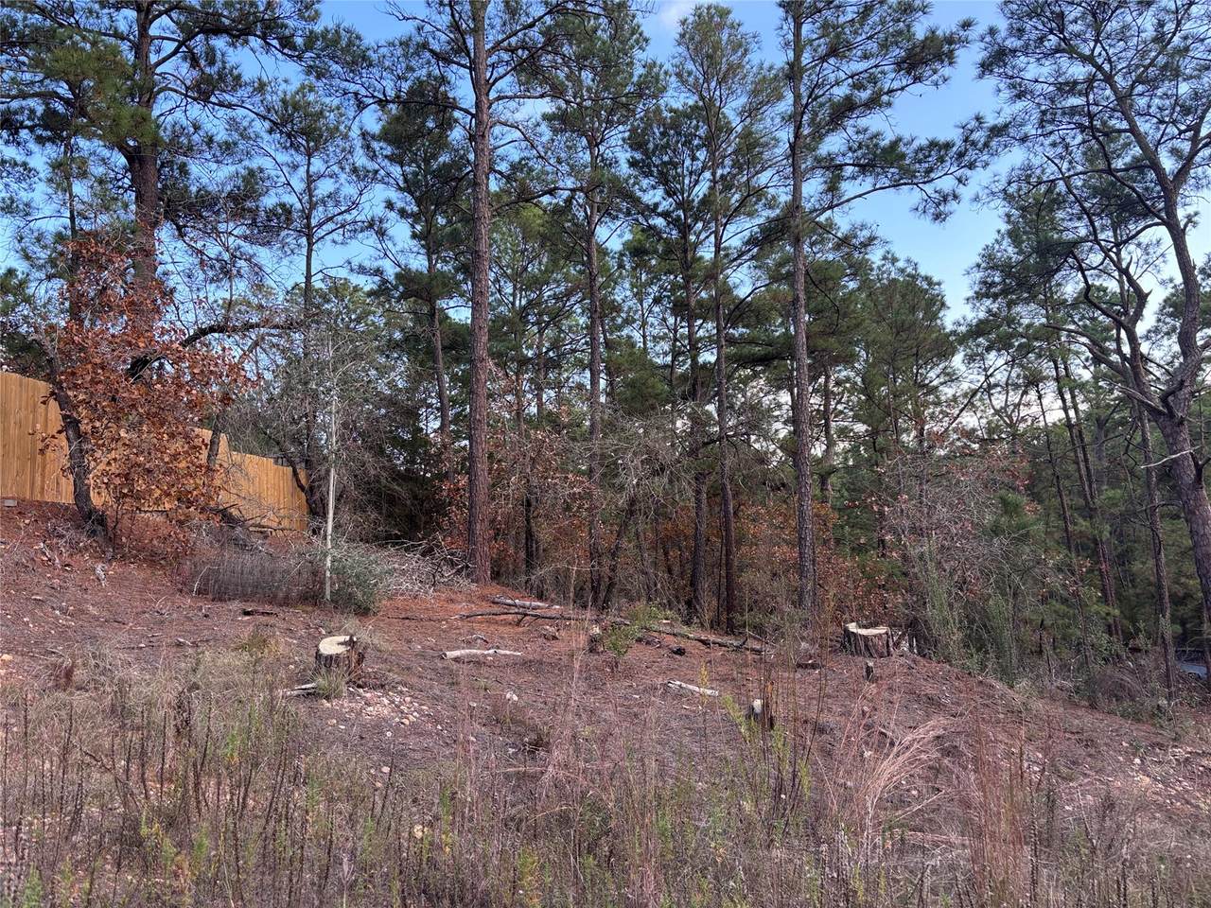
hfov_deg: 67.3
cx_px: 606
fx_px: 910
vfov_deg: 53.1
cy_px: 454
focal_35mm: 26
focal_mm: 5.96
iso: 50
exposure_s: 1/288
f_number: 1.6
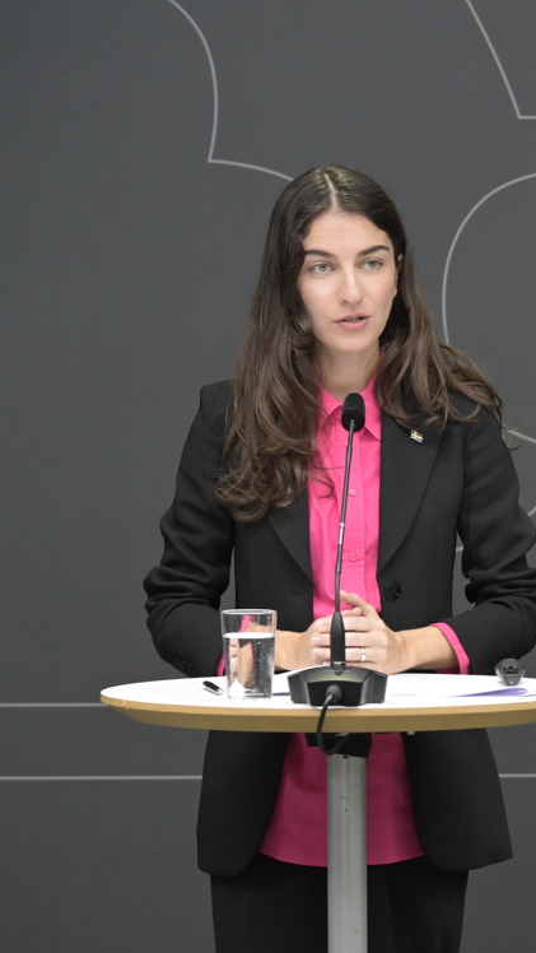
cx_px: 722
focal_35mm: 200
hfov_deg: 6.0
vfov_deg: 10.8
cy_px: 525
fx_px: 5051
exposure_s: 1/250
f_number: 4.5
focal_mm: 105
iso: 2500
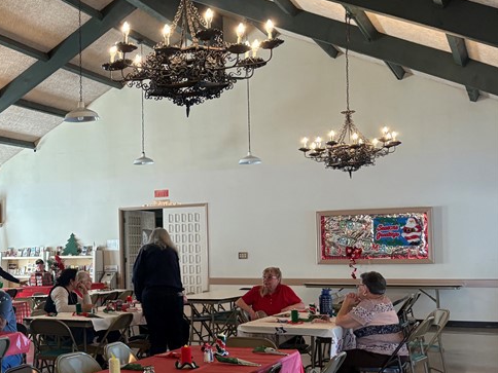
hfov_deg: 31.7
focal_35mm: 55
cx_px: -25
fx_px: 791
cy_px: 230
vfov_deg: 26.5
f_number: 1.6
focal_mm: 5.96
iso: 125
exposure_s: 1/60
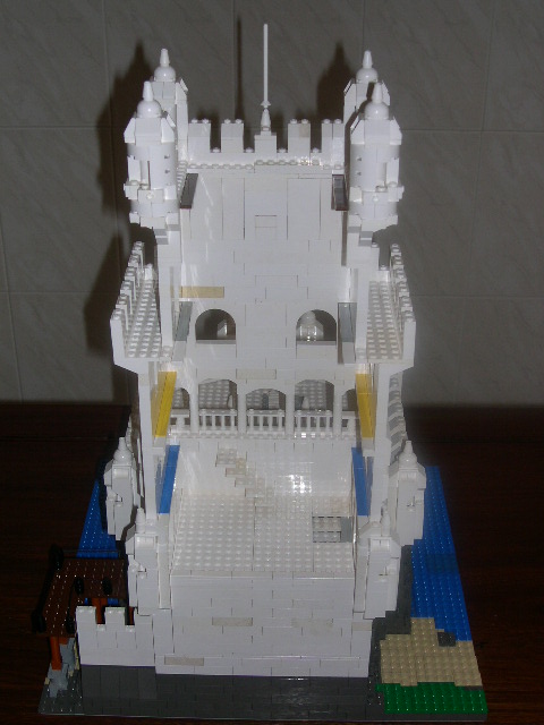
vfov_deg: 36.8
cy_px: 362
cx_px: 272
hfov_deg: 28.0
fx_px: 1090
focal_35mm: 52
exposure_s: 1/60
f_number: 3.2
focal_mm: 11.1
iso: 100
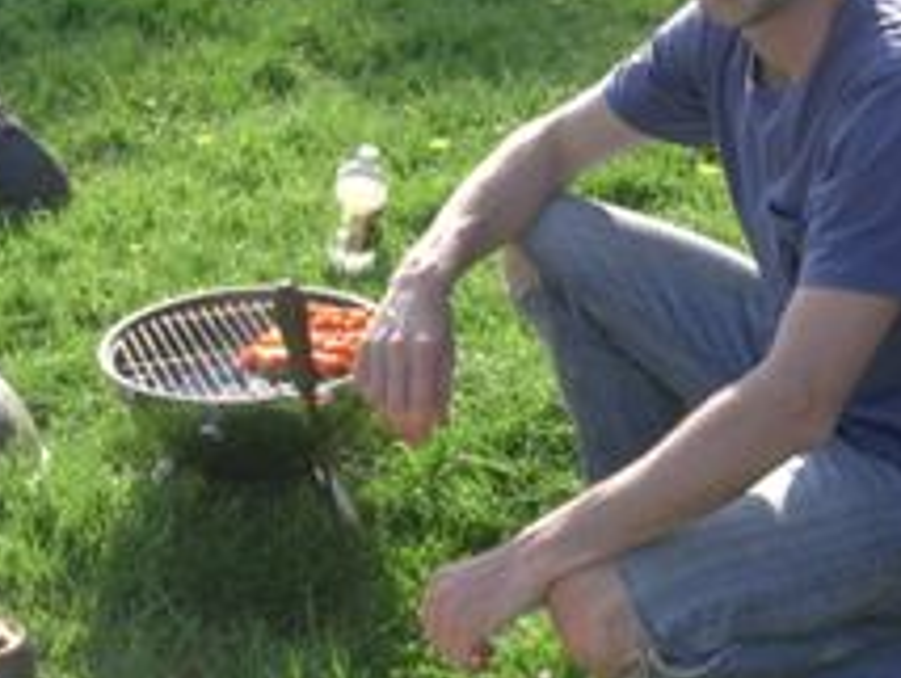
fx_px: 2449
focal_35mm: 94
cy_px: 312
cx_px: 472
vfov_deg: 15.8
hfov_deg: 20.8
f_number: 2.9
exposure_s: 1/418
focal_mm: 6.7
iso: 70
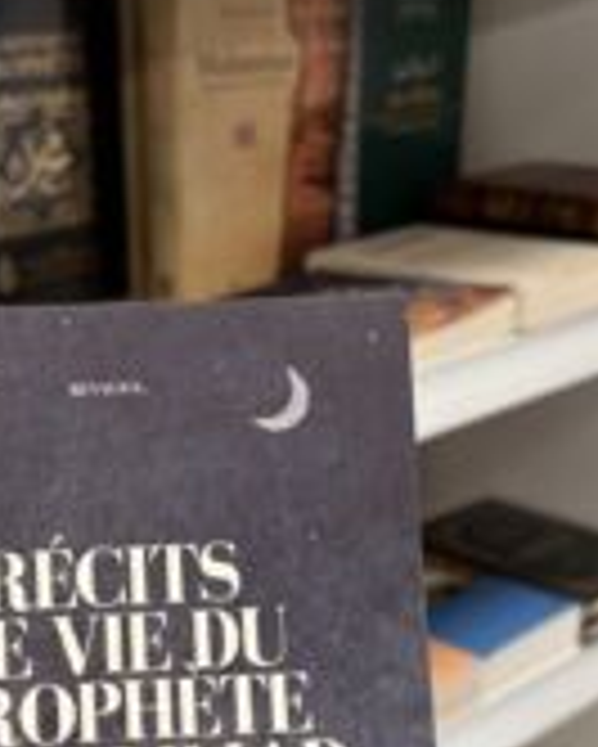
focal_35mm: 61
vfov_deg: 30.5
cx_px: 139
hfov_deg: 24.7
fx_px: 1348
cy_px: 540
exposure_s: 1/100
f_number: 1.6
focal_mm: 5.96
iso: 100
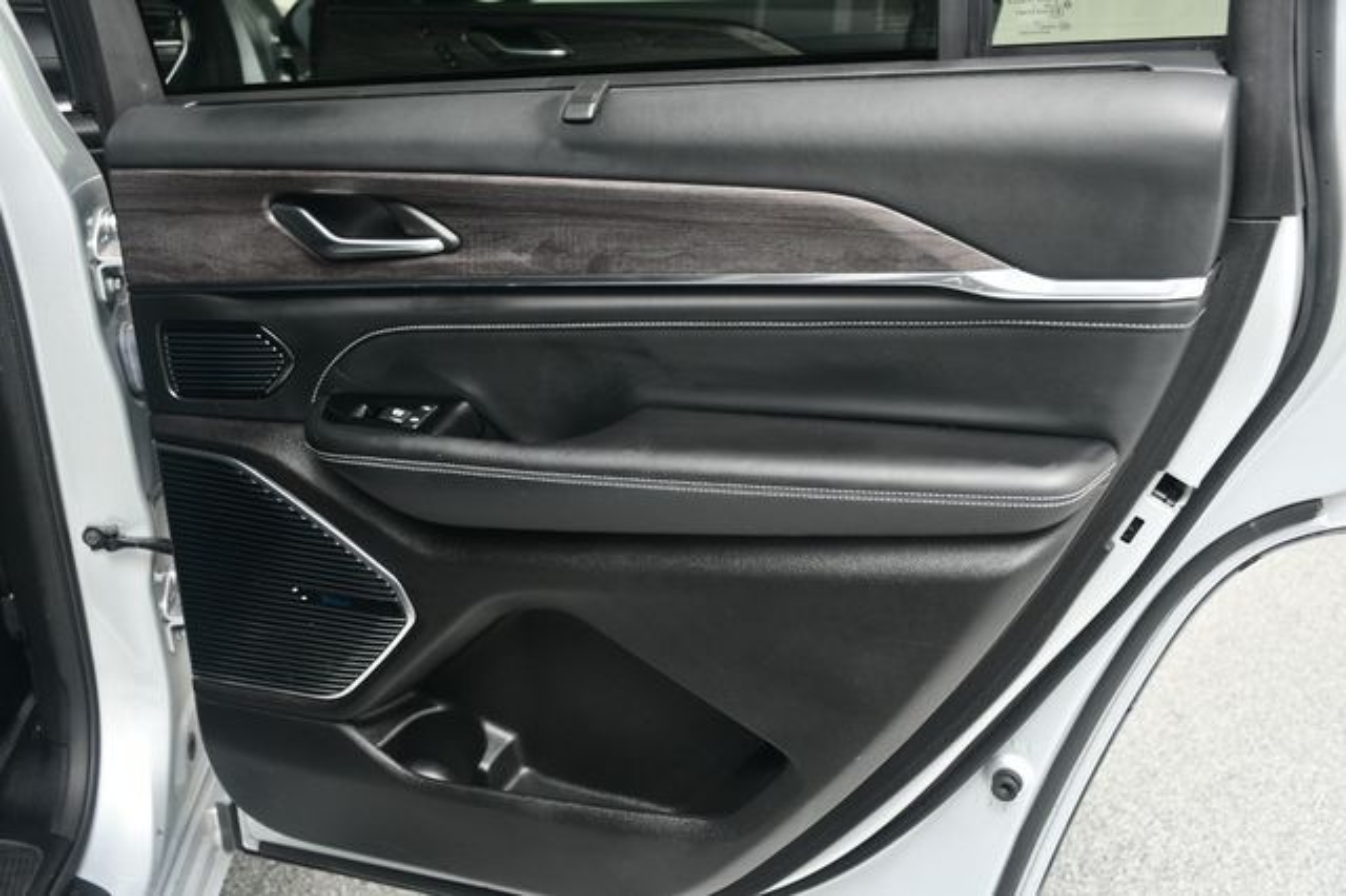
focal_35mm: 40
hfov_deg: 48.5
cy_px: 448
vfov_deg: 33.4
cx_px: 673
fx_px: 1495
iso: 100
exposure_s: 1/160
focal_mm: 27
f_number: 4
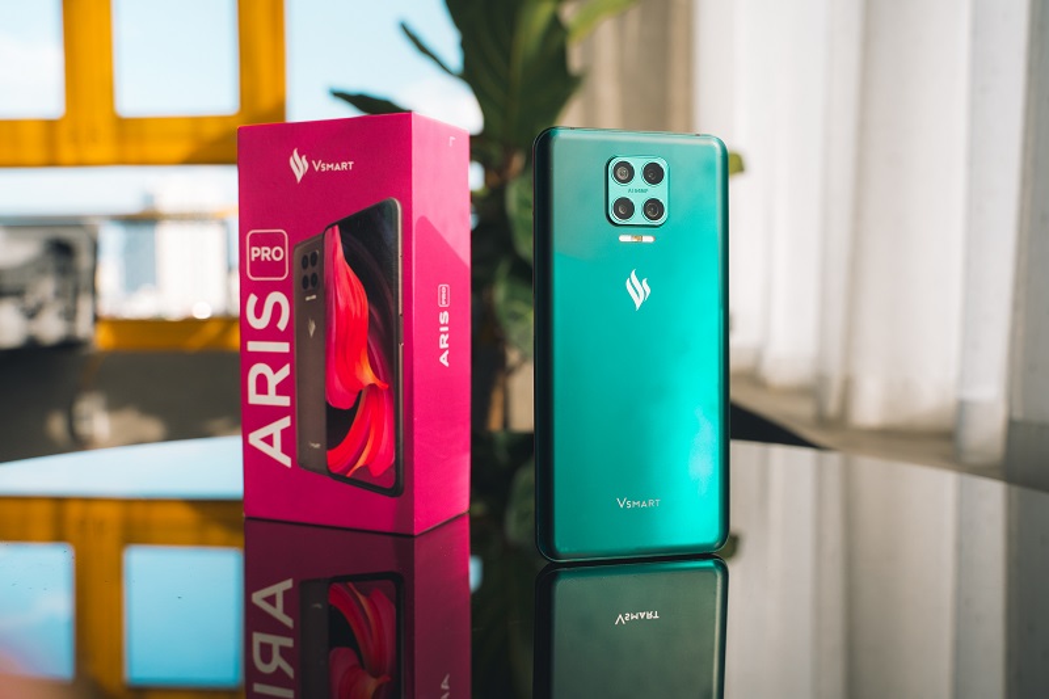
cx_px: 524
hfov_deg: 58.7
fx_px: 932
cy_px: 350
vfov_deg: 41.1
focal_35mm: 32
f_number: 5.6
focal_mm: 32
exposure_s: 1/320
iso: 800
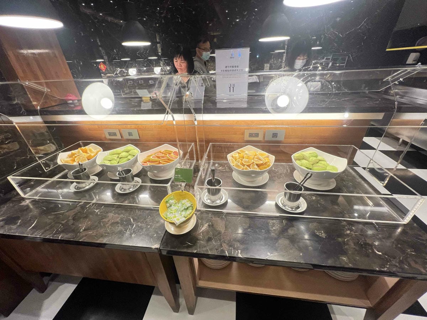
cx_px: 214
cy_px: 160
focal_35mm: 13
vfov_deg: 89.9
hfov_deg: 106.2
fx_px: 160
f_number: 1.8
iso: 200
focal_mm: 1.57
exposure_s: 1/60
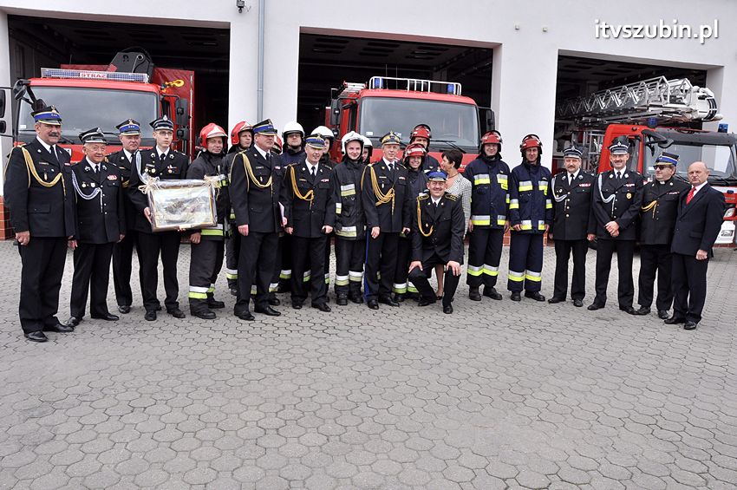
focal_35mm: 27
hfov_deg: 67.4
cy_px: 245
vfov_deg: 47.8
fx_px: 552
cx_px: 368
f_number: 9
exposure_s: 1/320
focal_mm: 18
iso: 500
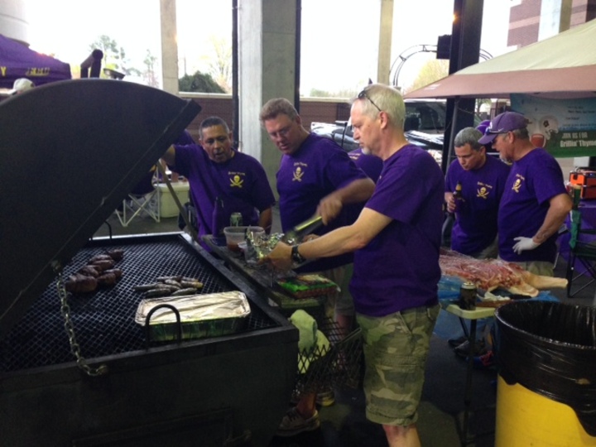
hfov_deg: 55.4
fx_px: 568
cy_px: 224
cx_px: 298
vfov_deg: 42.9
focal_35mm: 33
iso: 250
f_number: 2.4
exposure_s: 1/20
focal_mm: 4.12
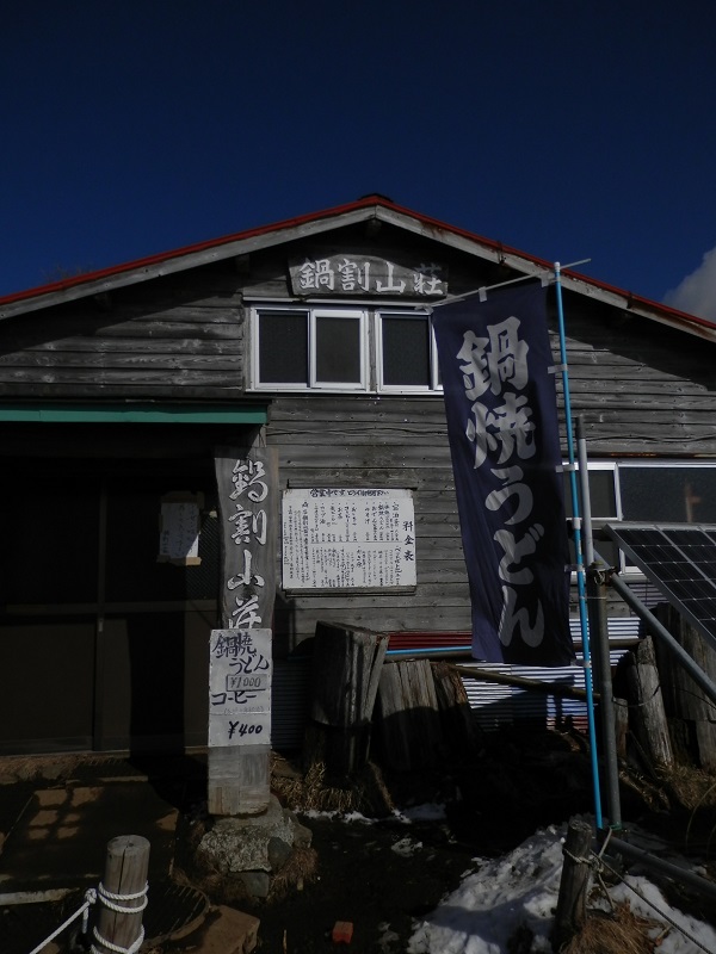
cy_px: 477
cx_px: 358
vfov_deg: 69.4
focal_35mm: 25
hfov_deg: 54.9
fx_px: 689
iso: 80
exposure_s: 1/1000
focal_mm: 4.5
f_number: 8.7
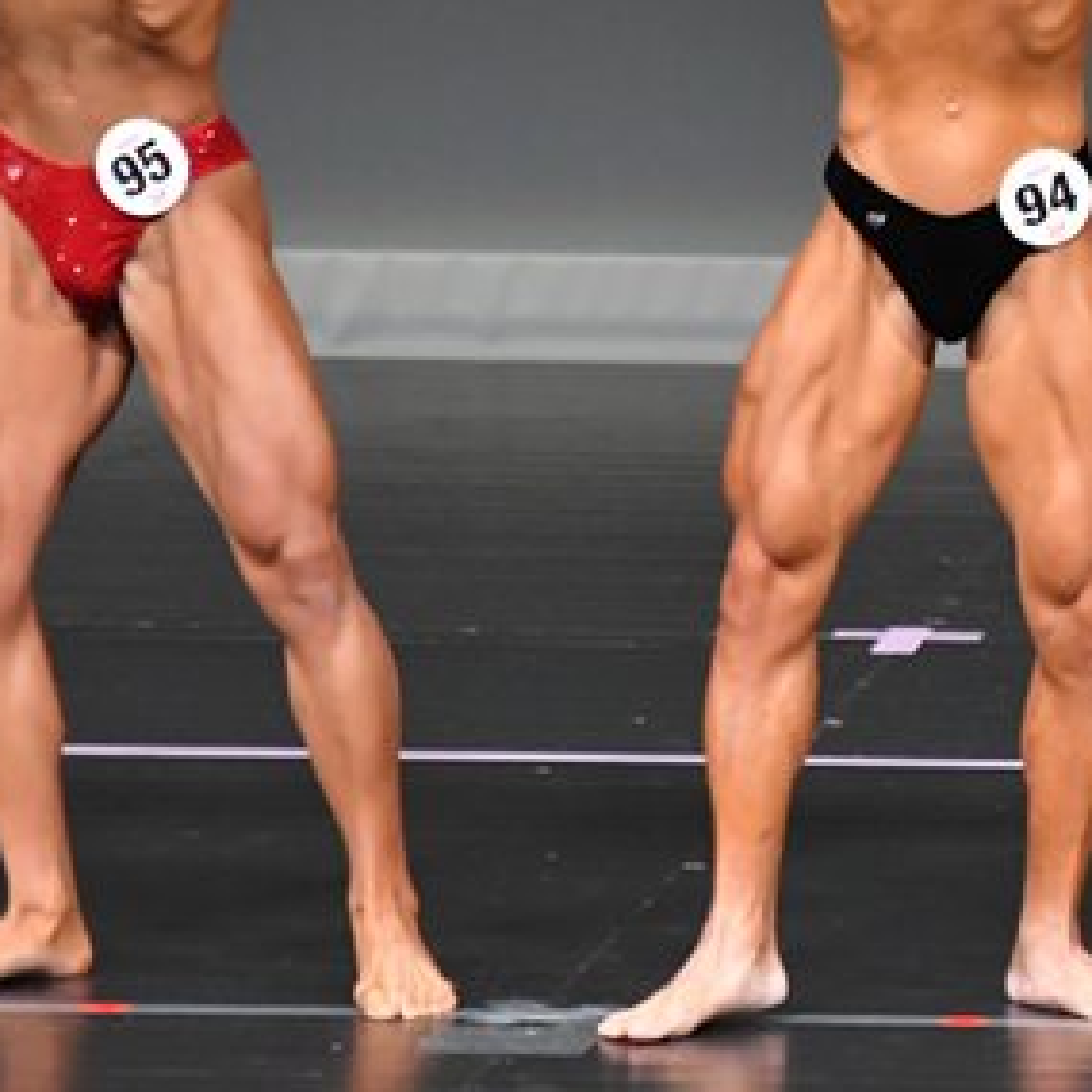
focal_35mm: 798
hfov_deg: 2.2
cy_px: 245
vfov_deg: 2.2
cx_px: 1377
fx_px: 28481
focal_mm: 230
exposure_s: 1/400
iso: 5000
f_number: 5.6
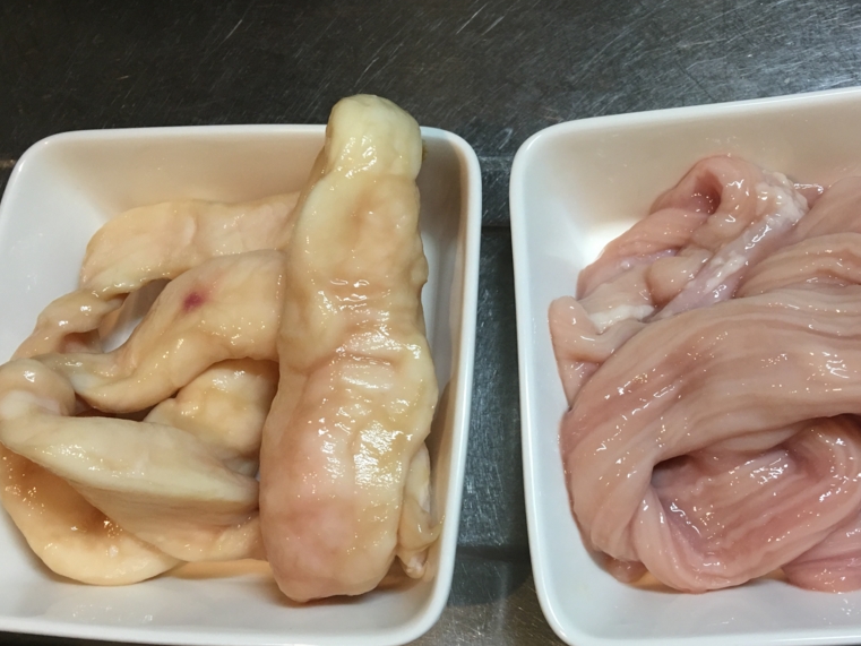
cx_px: 502
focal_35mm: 39
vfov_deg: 36.8
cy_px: 298
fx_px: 970
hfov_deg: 47.7
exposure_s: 1/17
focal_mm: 4.15
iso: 64
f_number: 2.2
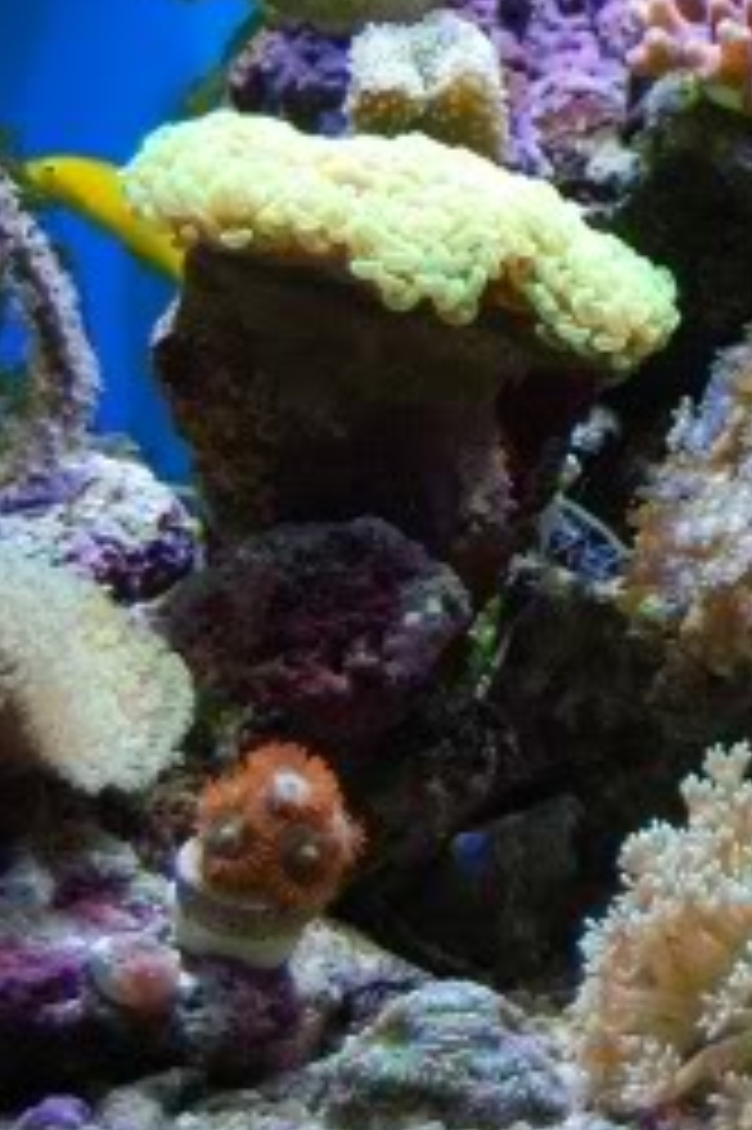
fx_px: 6149
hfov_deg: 6.9
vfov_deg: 10.5
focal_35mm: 196
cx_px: 1142
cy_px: 142
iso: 200
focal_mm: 32
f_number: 4.5
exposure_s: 1/80
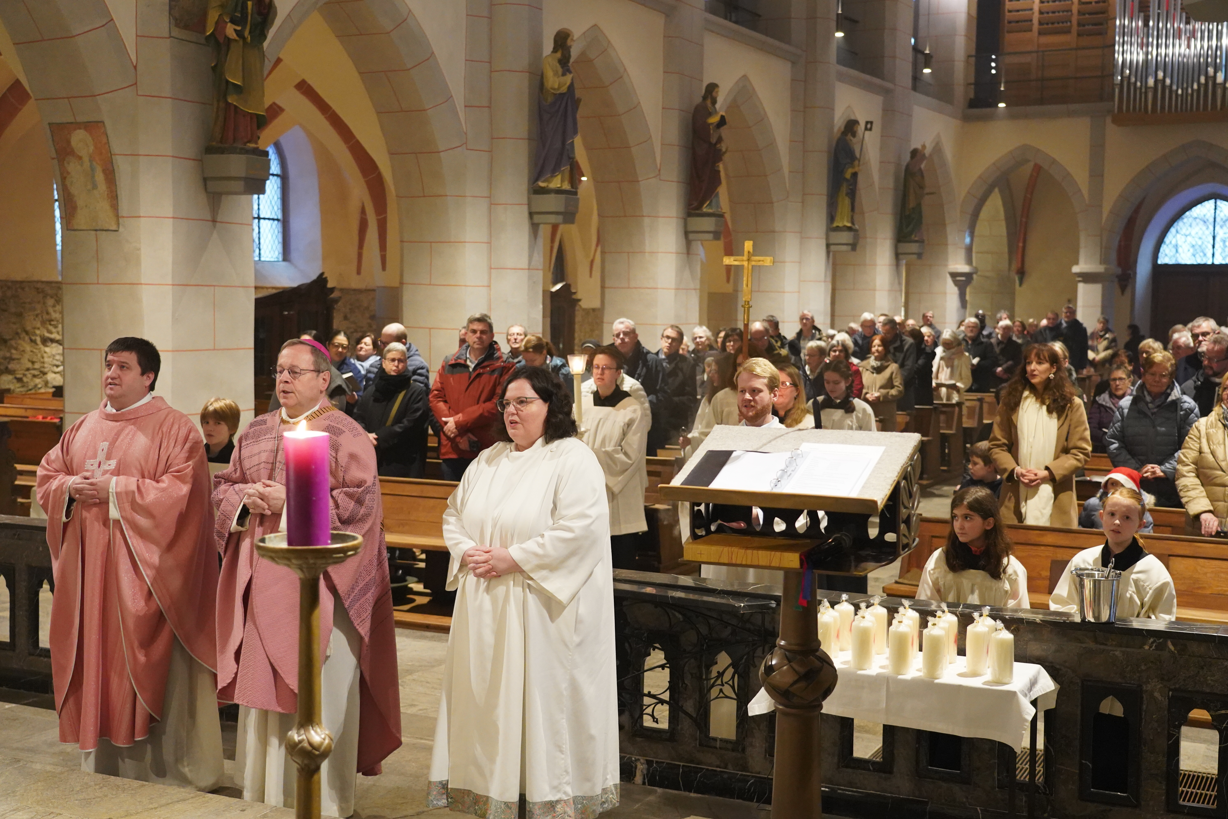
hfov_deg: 46.4
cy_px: 410
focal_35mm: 42
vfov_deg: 31.9
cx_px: 614
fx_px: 1433
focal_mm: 42
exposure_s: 1/50
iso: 8000
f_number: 4
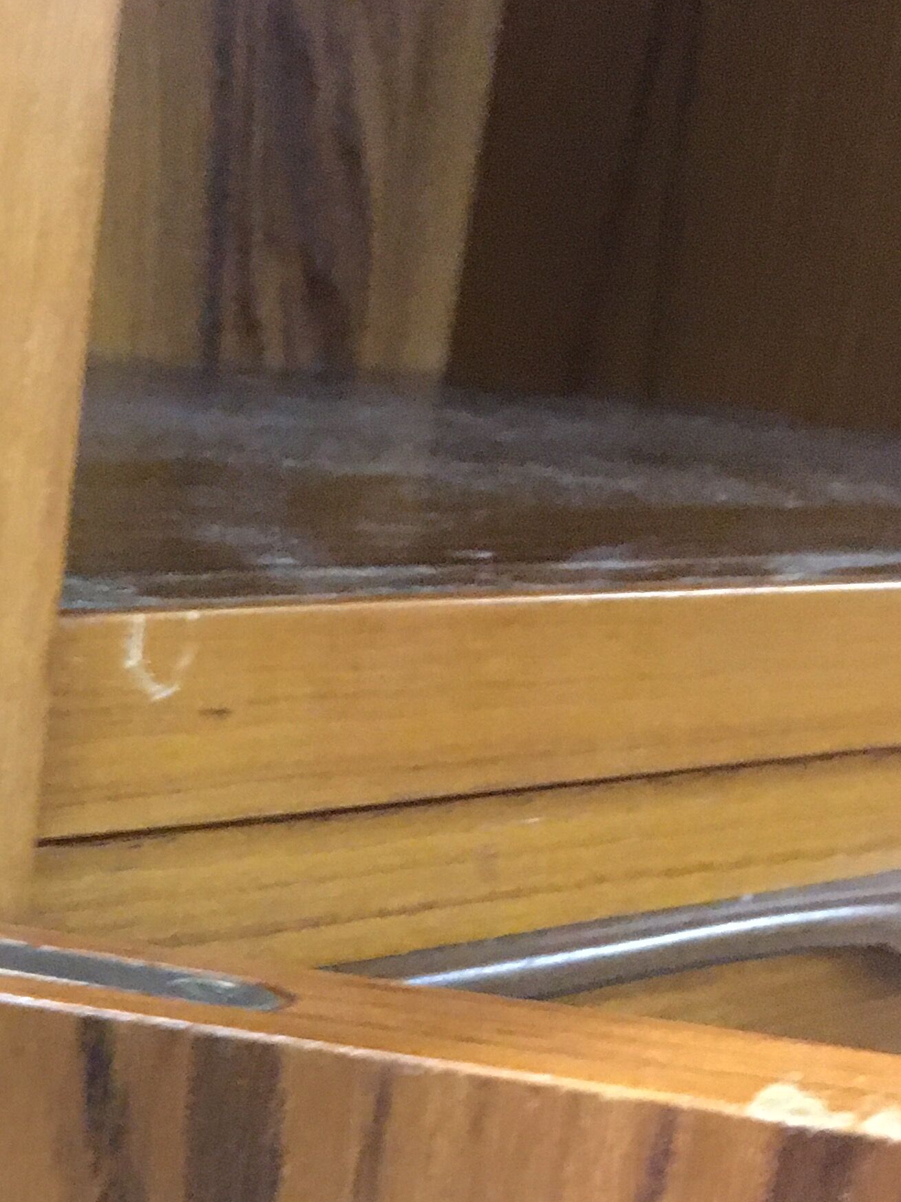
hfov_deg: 20.9
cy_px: 1316
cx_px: -83
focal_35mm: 67
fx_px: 2325
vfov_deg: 26.7
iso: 500
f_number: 2.2
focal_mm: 4.15
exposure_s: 1/17
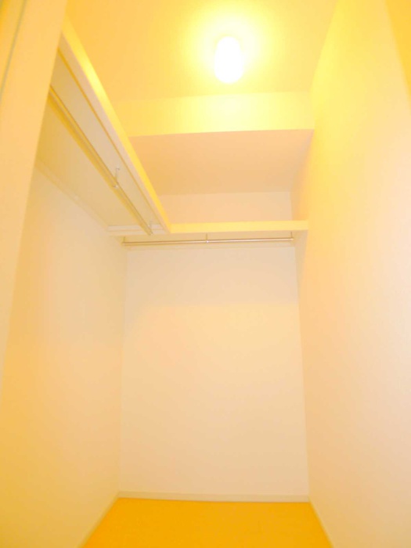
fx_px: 380
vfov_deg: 71.6
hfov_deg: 56.8
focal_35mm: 24
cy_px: 274
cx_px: 206
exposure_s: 1/10
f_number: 2
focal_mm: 5.1
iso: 100
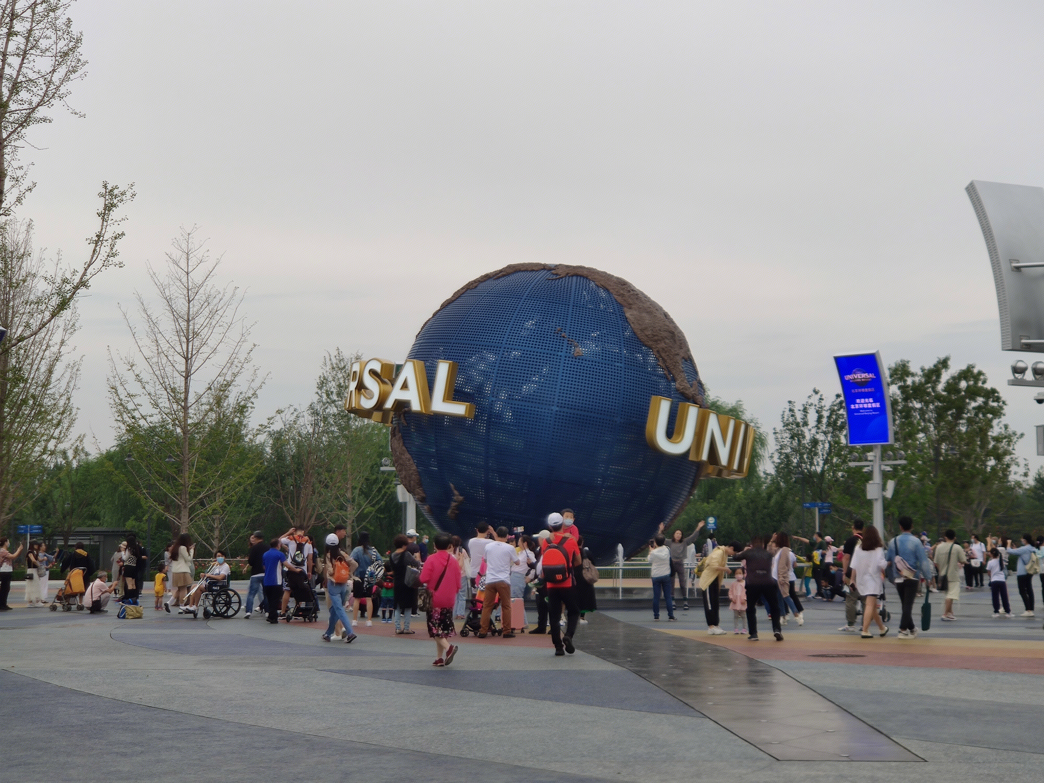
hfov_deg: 32.7
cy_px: 392
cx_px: 522
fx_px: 1779
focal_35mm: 59
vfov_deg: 24.8
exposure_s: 1/516
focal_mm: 6.22
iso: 100
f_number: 2.2
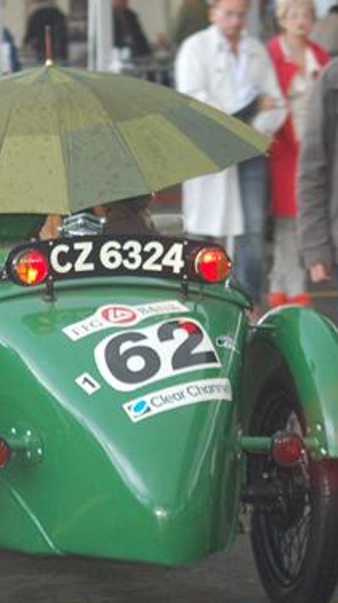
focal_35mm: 211
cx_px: 23
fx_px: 3368
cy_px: 337
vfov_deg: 10.2
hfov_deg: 5.7
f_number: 4
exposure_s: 1/60
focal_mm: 70
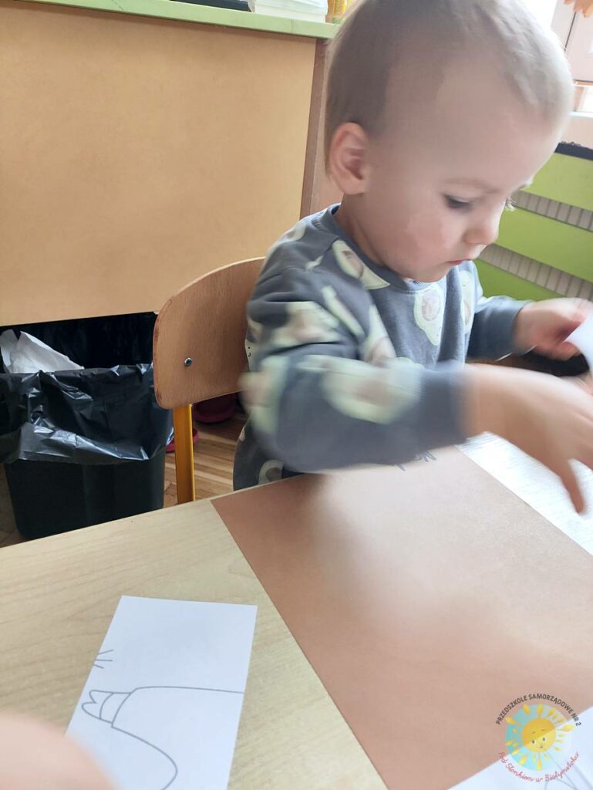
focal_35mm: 24
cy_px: 395
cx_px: 296
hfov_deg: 56.9
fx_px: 548
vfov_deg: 71.6
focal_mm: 4.68
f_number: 1.8
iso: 159
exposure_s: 1/33.3
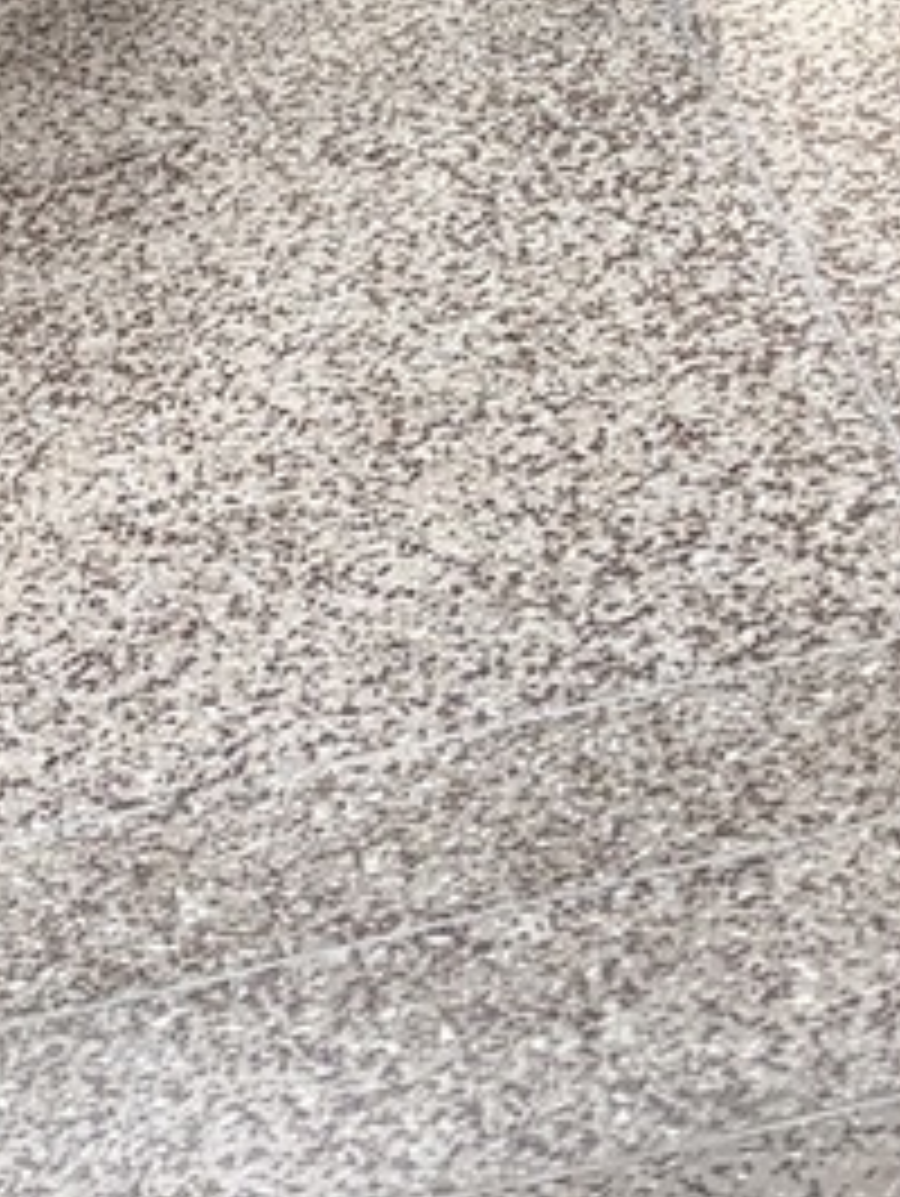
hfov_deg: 14.2
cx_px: -256
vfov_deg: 16.7
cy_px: -878
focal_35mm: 100
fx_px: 3461
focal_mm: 5.96
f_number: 1.6
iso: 320
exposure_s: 1/60
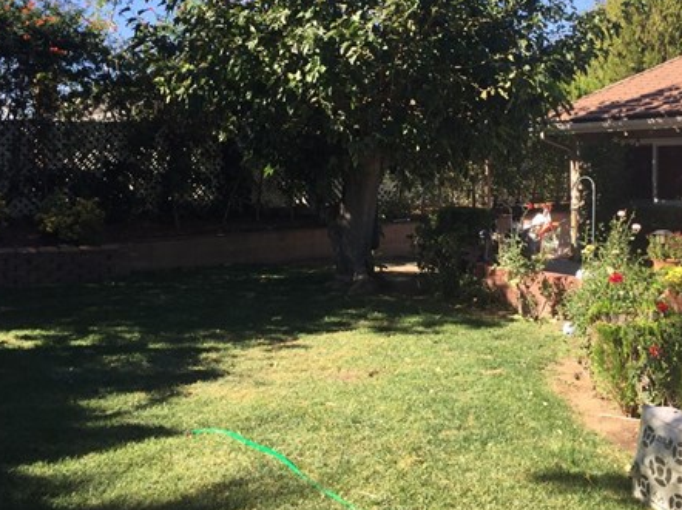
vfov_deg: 34.1
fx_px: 827
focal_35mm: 42
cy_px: 183
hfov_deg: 44.5
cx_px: 424
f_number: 2.2
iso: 32
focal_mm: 4.15
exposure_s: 1/682
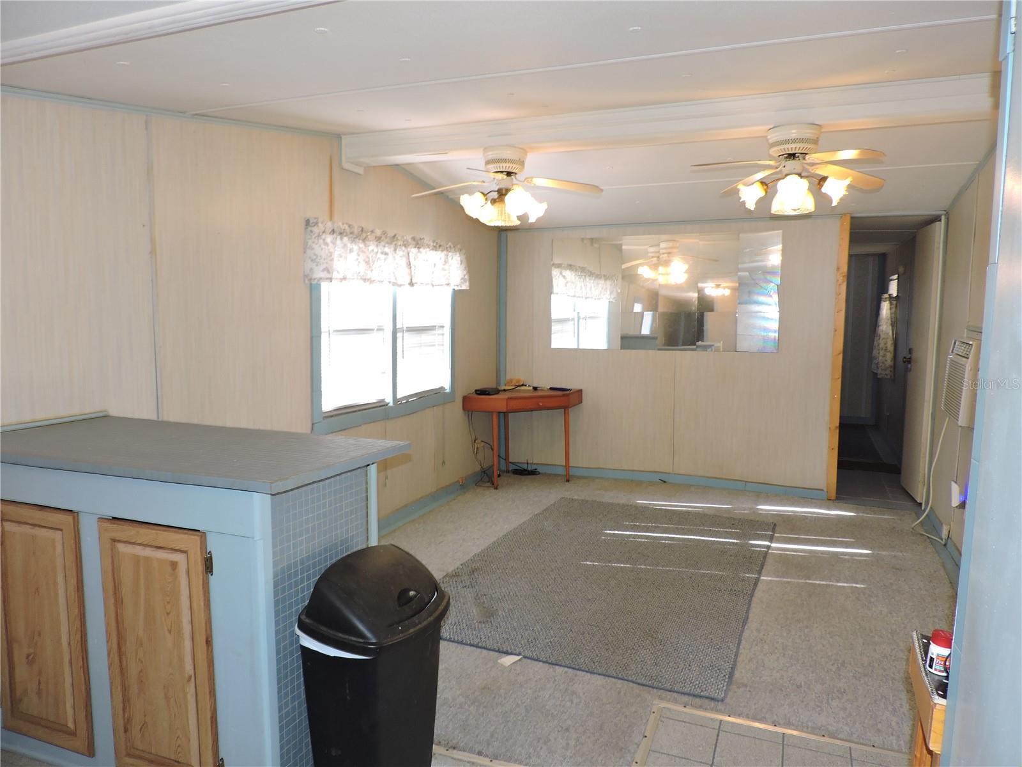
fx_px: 709
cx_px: 511
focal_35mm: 24
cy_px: 384
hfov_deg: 71.6
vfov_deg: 56.8
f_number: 3
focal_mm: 4.3
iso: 200
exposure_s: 1/30
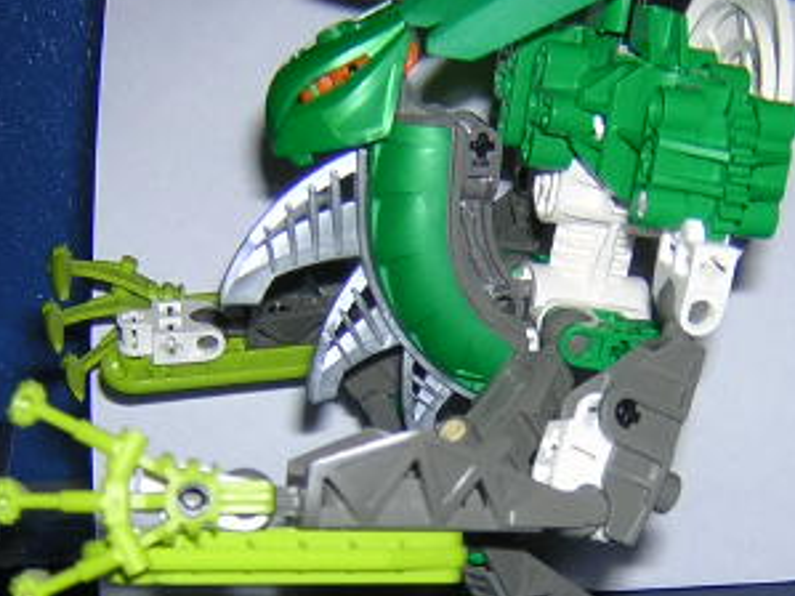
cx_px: 532
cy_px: 426
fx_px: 1768
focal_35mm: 77
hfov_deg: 25.2
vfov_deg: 19.0
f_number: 2.6
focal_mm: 4.7
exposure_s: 1/60.1
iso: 100
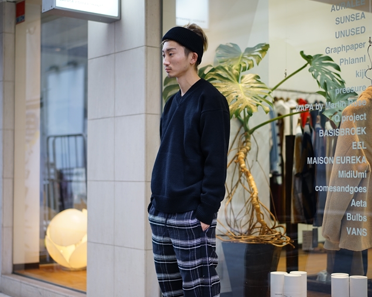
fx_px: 716
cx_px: 220
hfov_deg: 29.1
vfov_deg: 23.5
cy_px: 152
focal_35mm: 65
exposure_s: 1/60
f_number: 1.8
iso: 100
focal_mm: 55
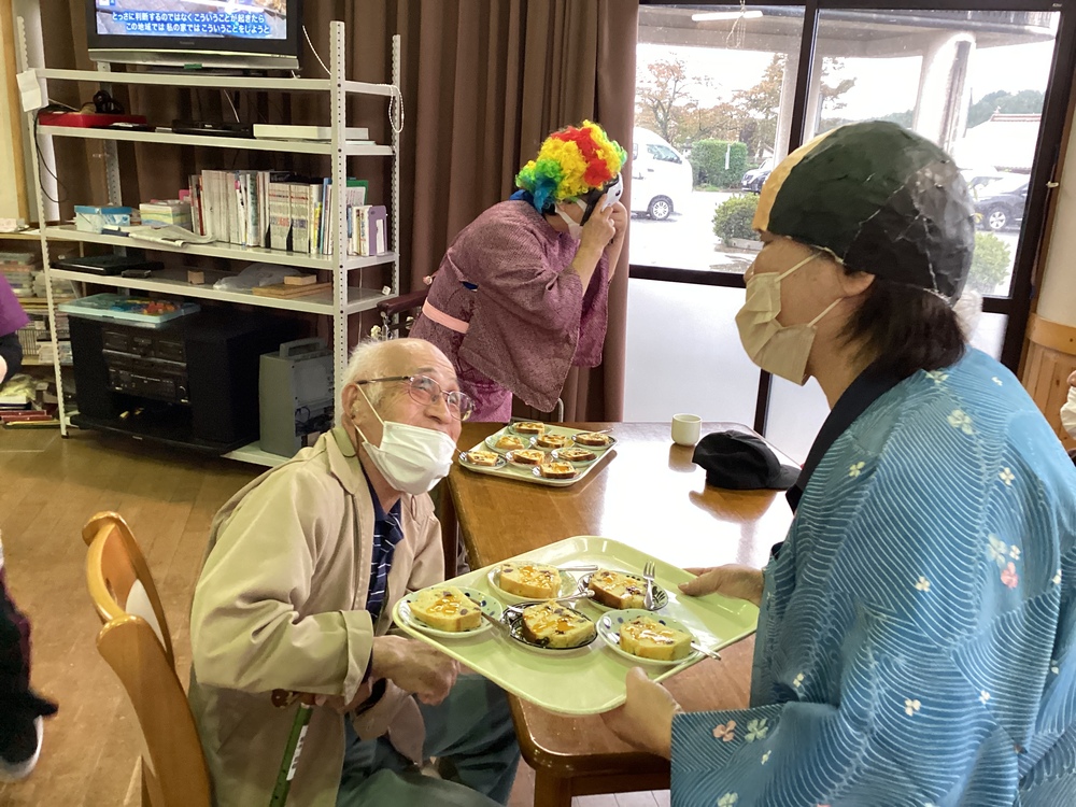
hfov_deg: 58.4
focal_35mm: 31
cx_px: 538
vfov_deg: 45.4
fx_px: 964
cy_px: 404
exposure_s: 1/50
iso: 250
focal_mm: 3.3
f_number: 2.4
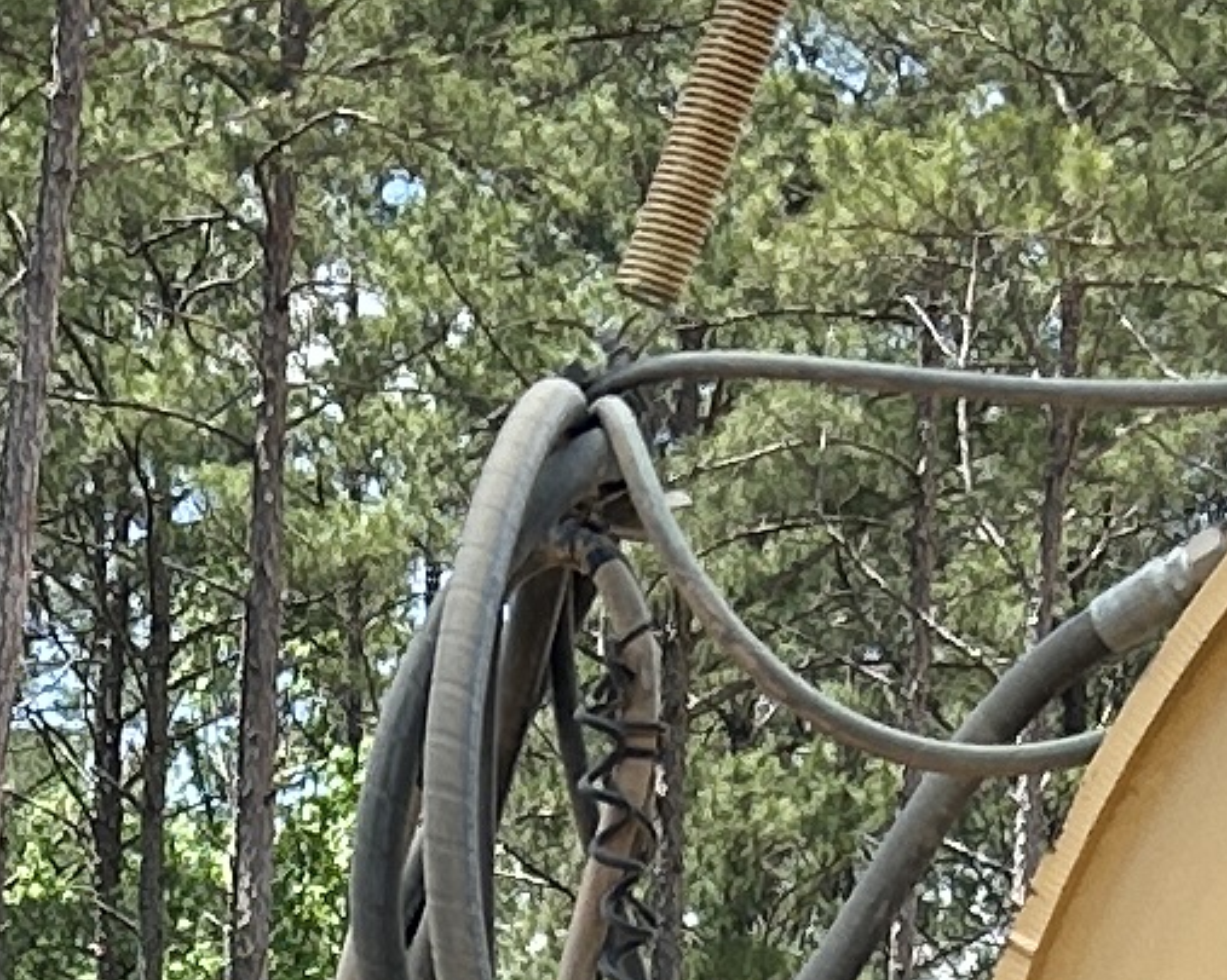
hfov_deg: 9.5
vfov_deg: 7.1
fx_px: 7331
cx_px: 211
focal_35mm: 202
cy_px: 2623
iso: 50
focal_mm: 5.7
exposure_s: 1/1112
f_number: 1.5
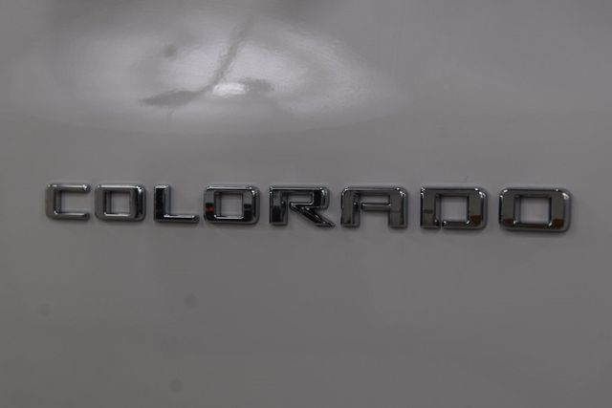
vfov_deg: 16.3
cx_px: 306
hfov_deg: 24.2
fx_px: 1428
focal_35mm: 84
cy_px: 204
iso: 400
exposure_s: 1/30
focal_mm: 56
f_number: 7.1
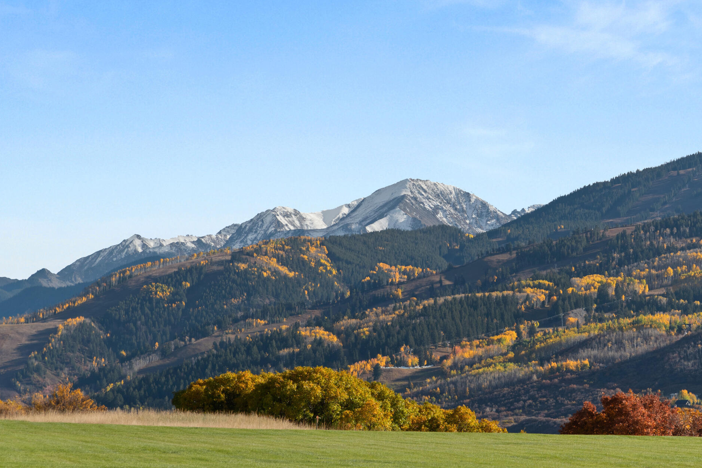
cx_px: 551
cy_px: 181
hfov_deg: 10.7
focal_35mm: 191
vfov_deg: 7.2
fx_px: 3725
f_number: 7.1
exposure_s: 1/500
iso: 100
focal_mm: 120
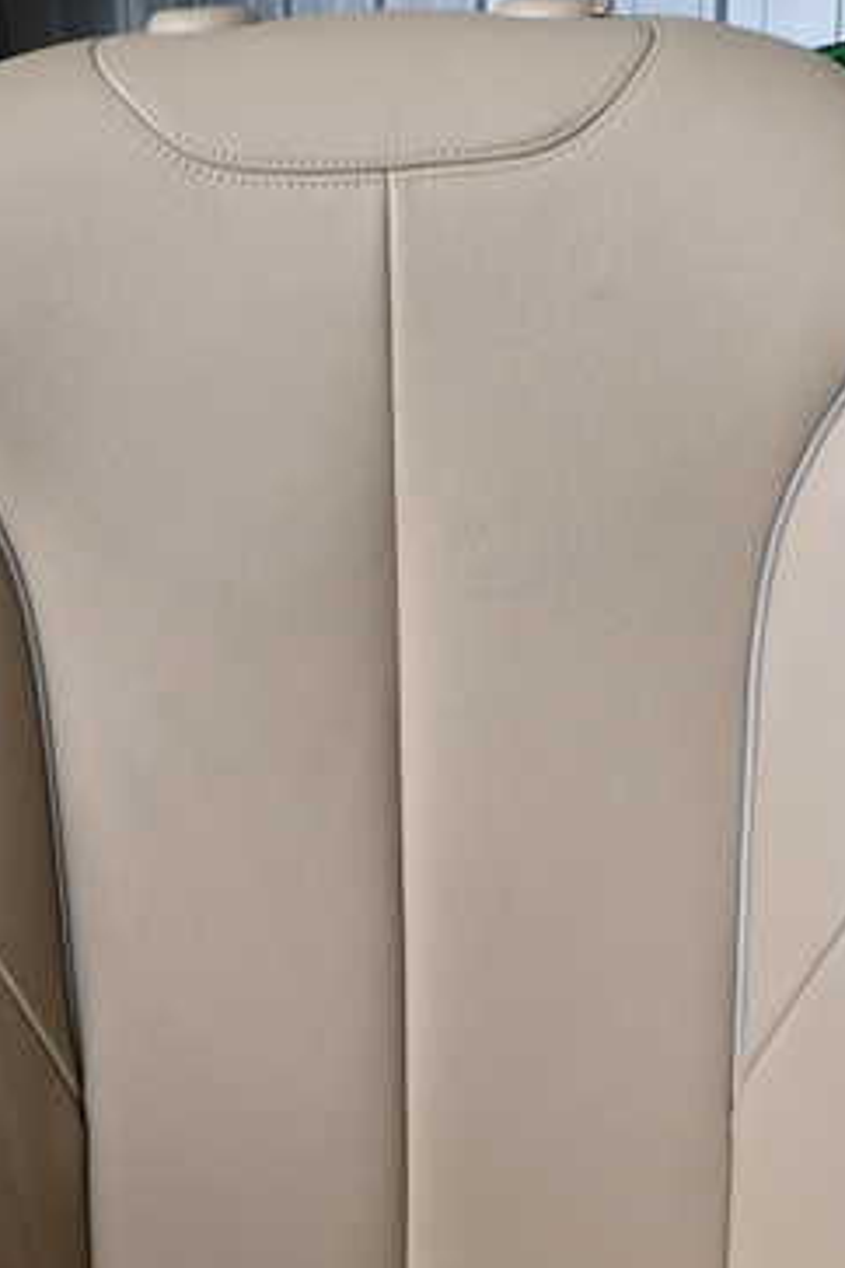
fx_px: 1514
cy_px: 751
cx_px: 311
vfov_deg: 45.2
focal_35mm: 43
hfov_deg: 31.0
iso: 100
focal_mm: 4.5
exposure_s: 1/250
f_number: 2.8
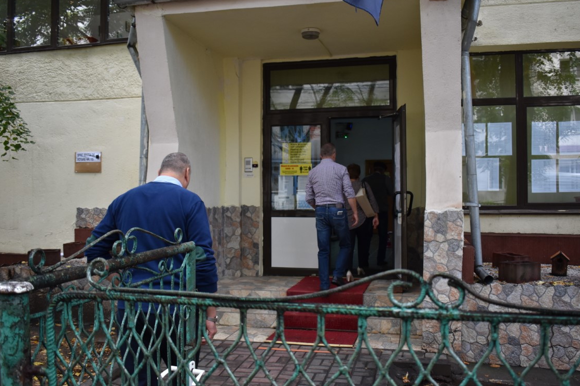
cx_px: 296
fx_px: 548
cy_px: 195
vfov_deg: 38.9
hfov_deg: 55.8
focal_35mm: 34
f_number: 3.8
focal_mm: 22
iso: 800
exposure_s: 1/125
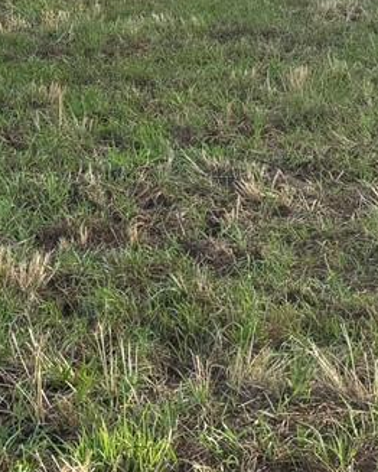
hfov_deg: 12.4
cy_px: 22
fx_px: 1732
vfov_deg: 15.3
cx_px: 39
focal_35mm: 124
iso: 50
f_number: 1.6
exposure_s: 1/747
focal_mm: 5.96
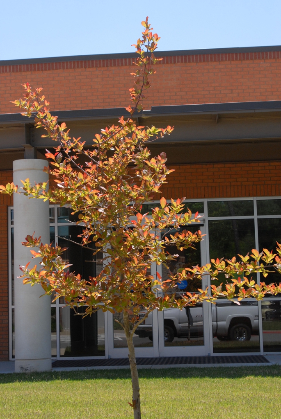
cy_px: 210
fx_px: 806
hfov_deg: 19.8
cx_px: 140
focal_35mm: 69
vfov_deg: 29.2
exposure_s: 1/320
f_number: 9
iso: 400
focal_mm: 46
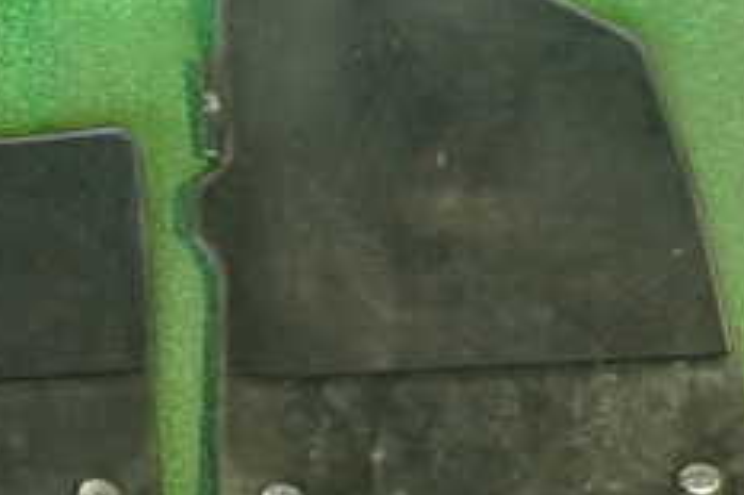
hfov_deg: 29.5
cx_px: 169
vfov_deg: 19.0
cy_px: 610
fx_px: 1384
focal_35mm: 67
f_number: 2
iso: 500
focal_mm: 4.5
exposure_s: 1/30
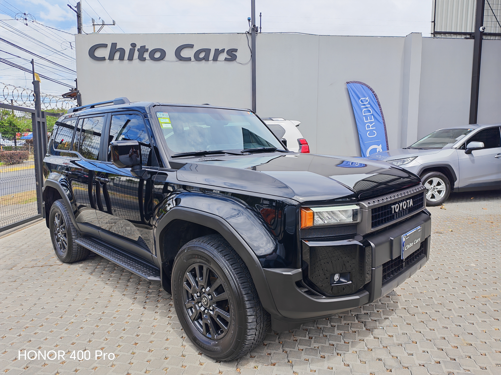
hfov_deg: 71.6
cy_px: 188
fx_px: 347
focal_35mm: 24
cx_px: 250
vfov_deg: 56.8
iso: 50
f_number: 1.9
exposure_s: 1/890
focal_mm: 6.12
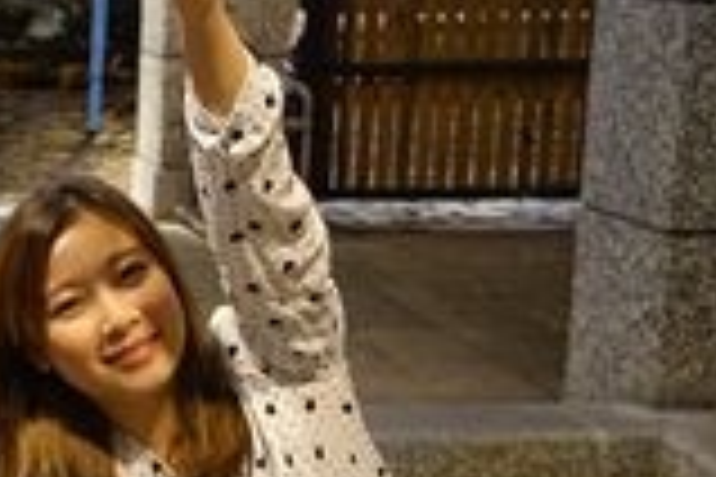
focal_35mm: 131
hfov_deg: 14.8
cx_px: -288
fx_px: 2605
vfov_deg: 10.2
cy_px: 673
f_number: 2.8
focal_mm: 11.81
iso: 800
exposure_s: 1/15
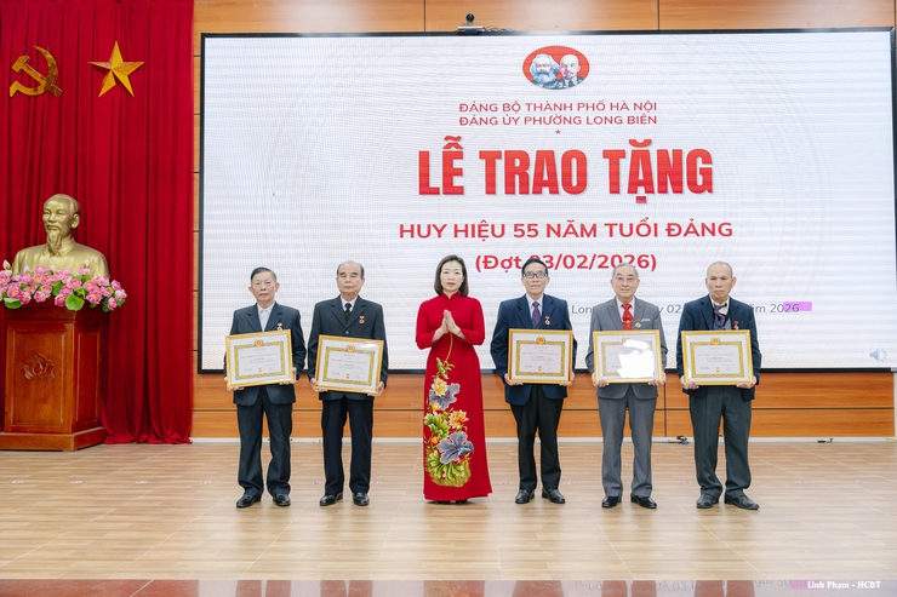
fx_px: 810
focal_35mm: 32
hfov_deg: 58.0
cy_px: 298
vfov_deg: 40.5
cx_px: 448
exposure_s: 1/160
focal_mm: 32.5
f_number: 3.5
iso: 1600
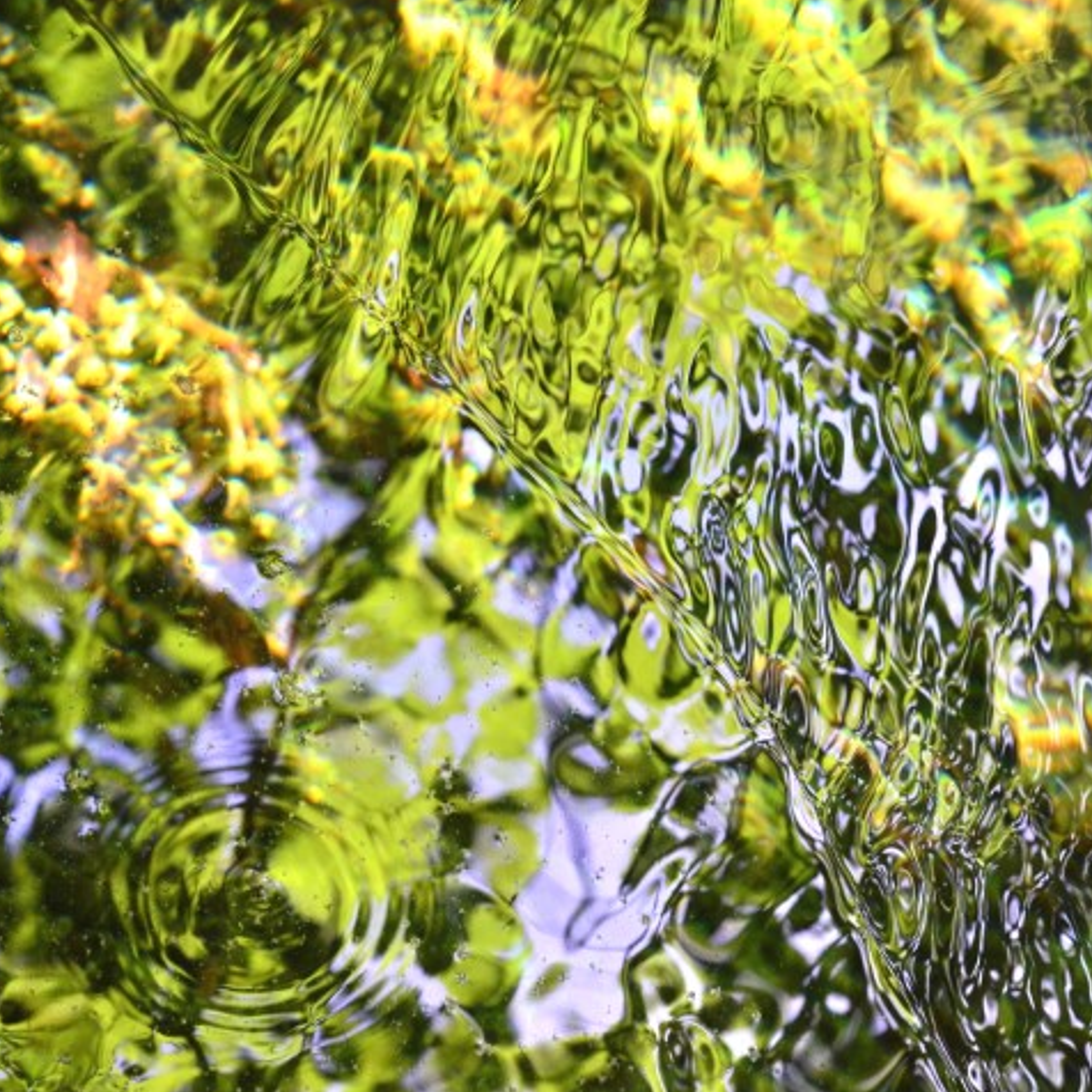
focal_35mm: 97
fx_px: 3462
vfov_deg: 17.9
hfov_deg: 17.9
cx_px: 617
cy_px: 546
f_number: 7.1
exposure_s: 1/200
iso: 1250
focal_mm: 50
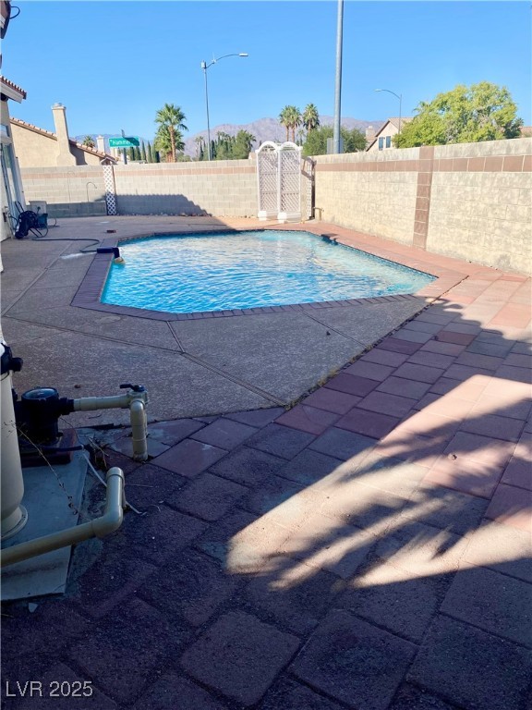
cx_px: 266
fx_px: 533
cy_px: 355
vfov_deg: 67.3
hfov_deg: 53.1
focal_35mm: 26
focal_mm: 4.25
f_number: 1.8
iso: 32
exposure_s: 1/4444
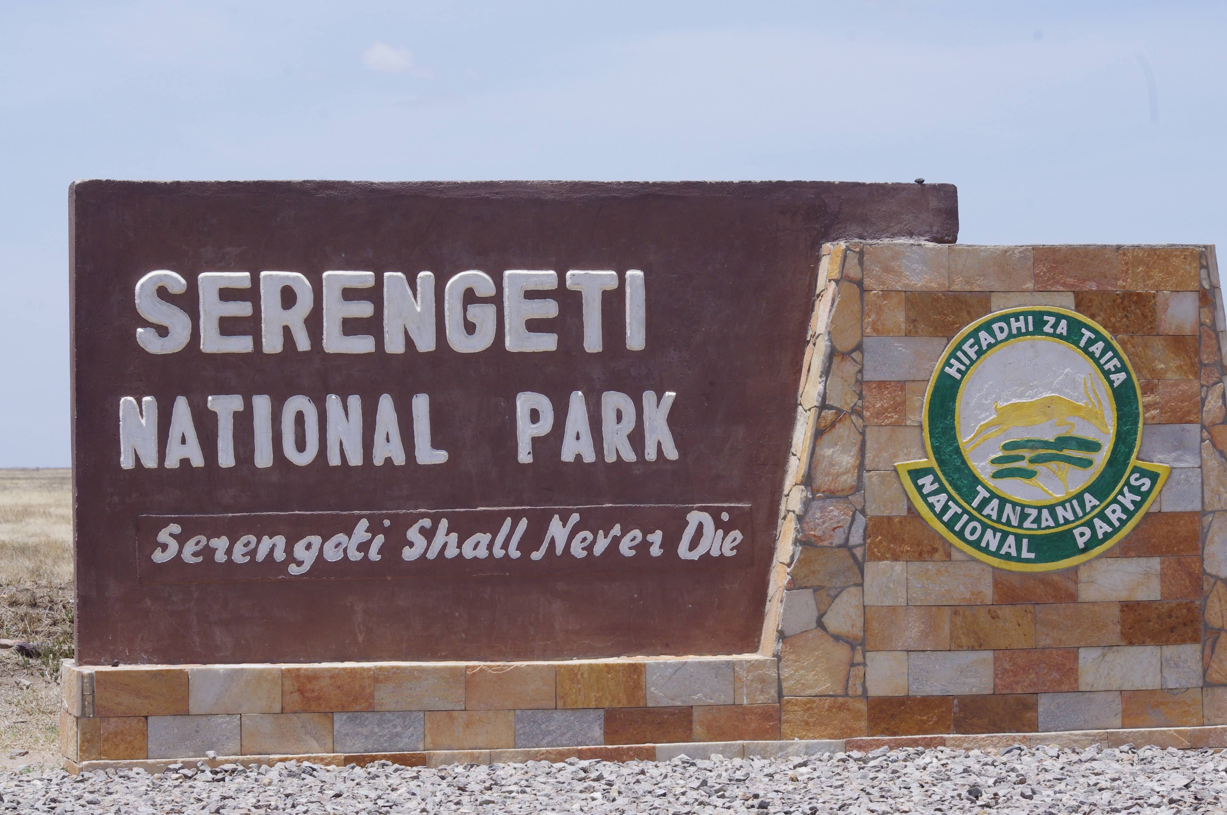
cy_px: 408
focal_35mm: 105
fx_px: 3574
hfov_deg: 19.5
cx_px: 614
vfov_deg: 13.0
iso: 400
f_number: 11
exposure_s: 1/400
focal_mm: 70
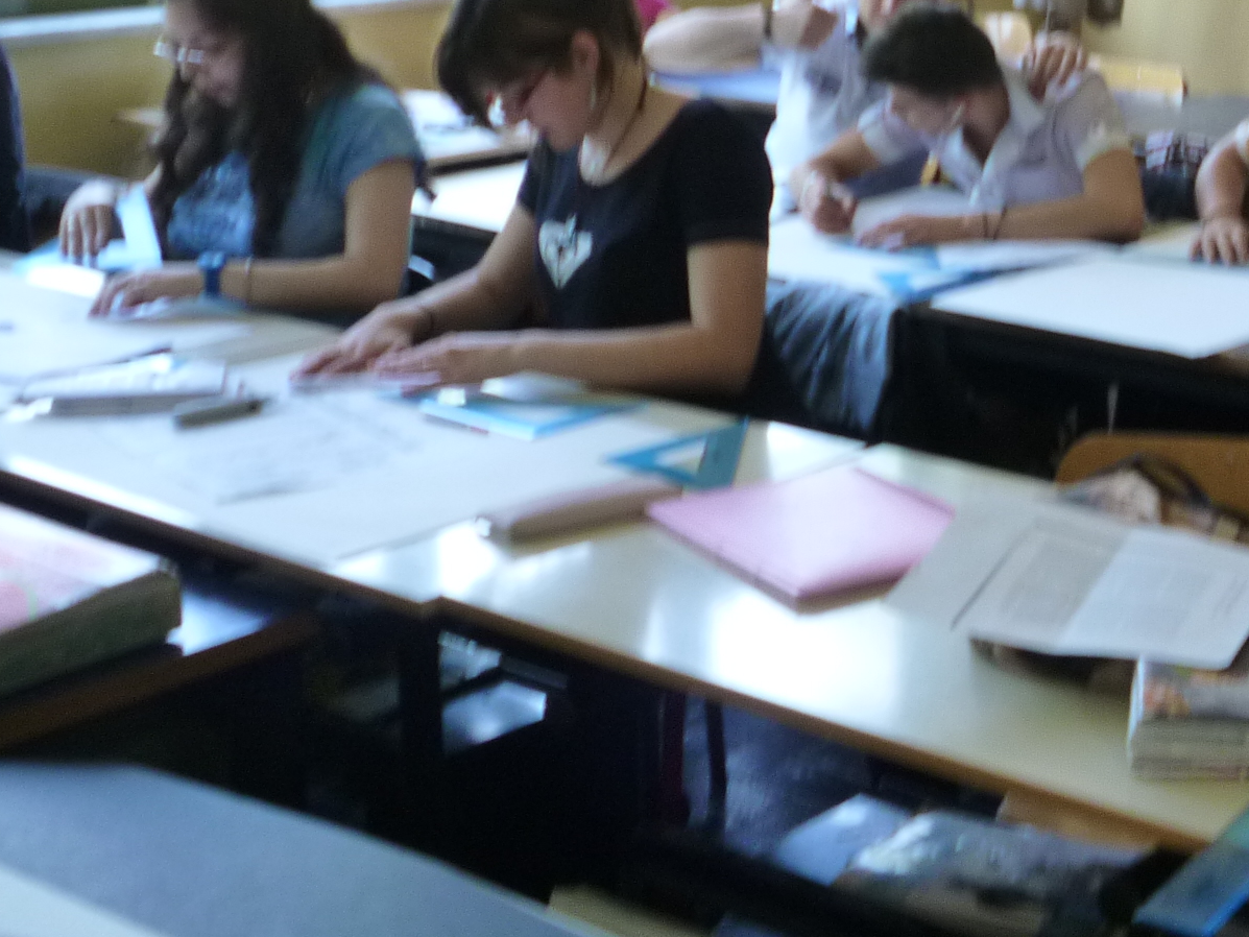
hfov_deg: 29.1
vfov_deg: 23.2
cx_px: 1253
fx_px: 2237
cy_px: 130
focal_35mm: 62
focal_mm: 5.2
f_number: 3.3
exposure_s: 1/30
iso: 200
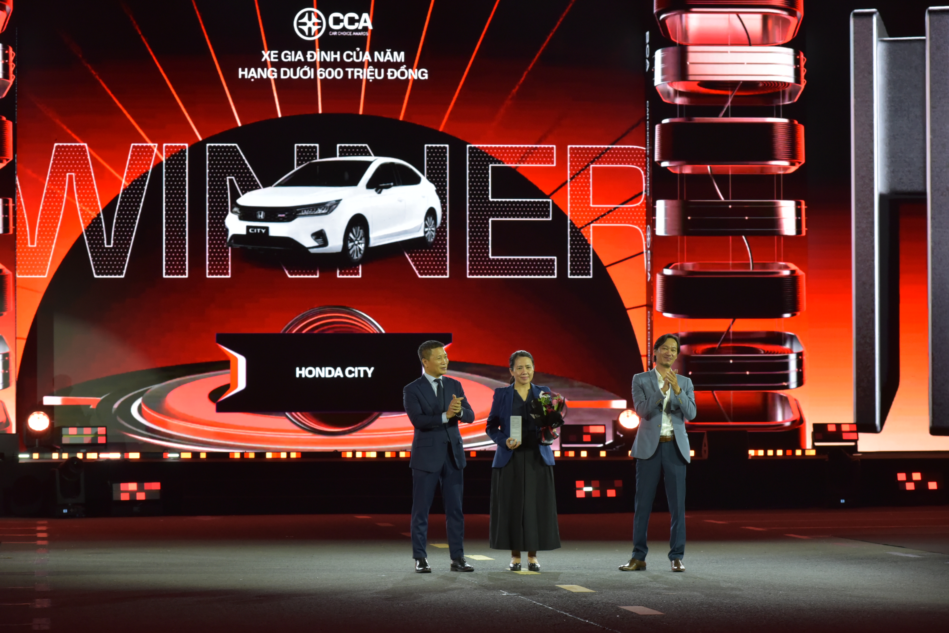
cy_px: 316
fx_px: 3822
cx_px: 474
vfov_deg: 9.5
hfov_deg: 14.2
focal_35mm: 145
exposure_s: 1/200
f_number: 6.3
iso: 2500
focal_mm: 145
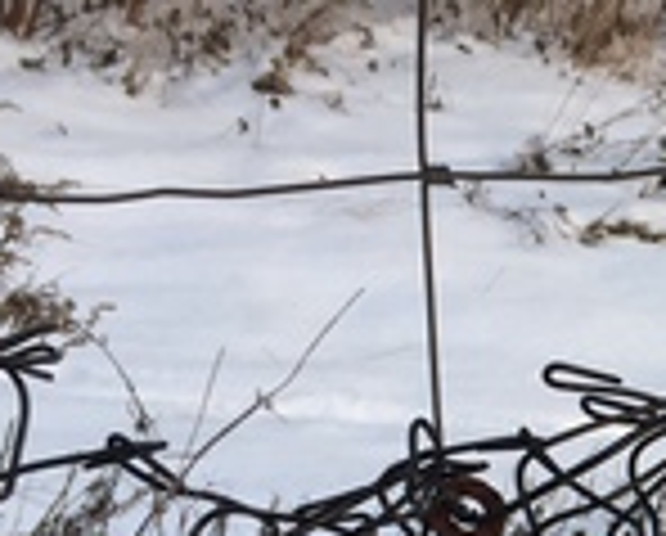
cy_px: 622
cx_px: 1152
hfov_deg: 14.1
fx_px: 2410
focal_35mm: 122
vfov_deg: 12.4
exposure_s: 1/370
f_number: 2.2
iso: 32
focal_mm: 4.15
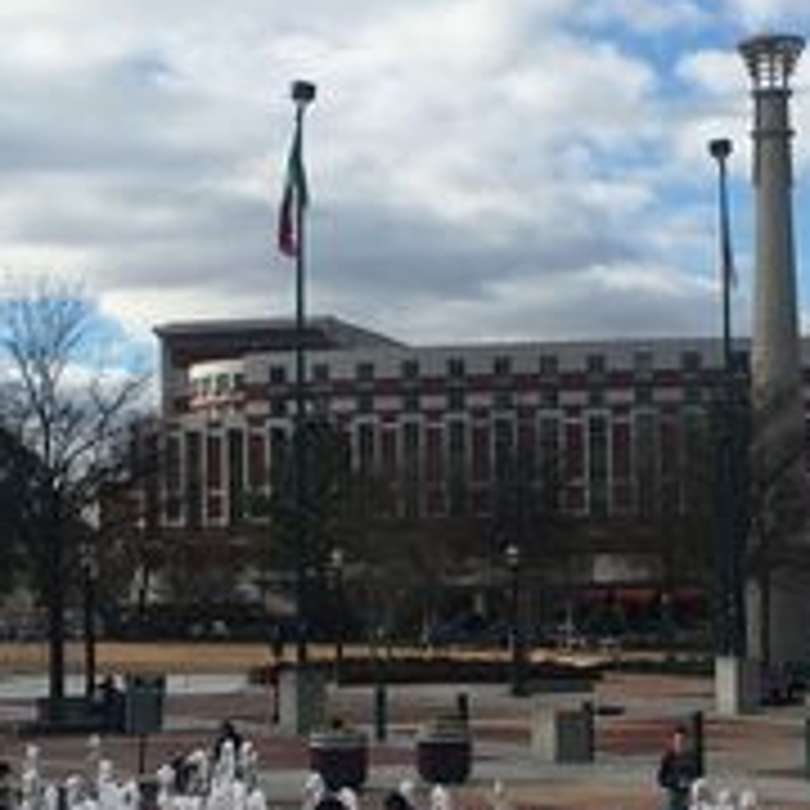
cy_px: 518
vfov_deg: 19.0
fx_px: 2409
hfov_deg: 18.9
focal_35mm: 91
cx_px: 626
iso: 25
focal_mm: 4.15
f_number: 2.2
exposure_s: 1/1570
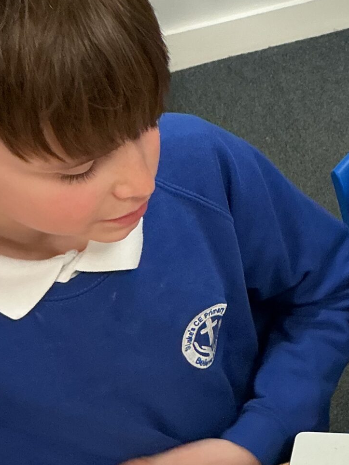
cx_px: 397
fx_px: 1035
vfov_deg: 25.2
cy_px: 305
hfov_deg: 18.3
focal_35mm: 77
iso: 80
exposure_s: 1/60
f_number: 1.8
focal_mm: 3
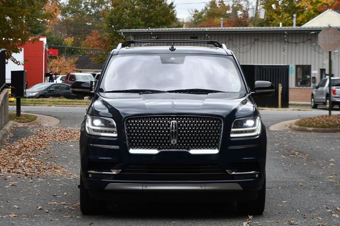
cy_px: 113
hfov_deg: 15.9
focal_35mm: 129
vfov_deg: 10.6
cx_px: 170
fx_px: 1218
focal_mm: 86
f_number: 6.3
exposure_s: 1/250
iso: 200
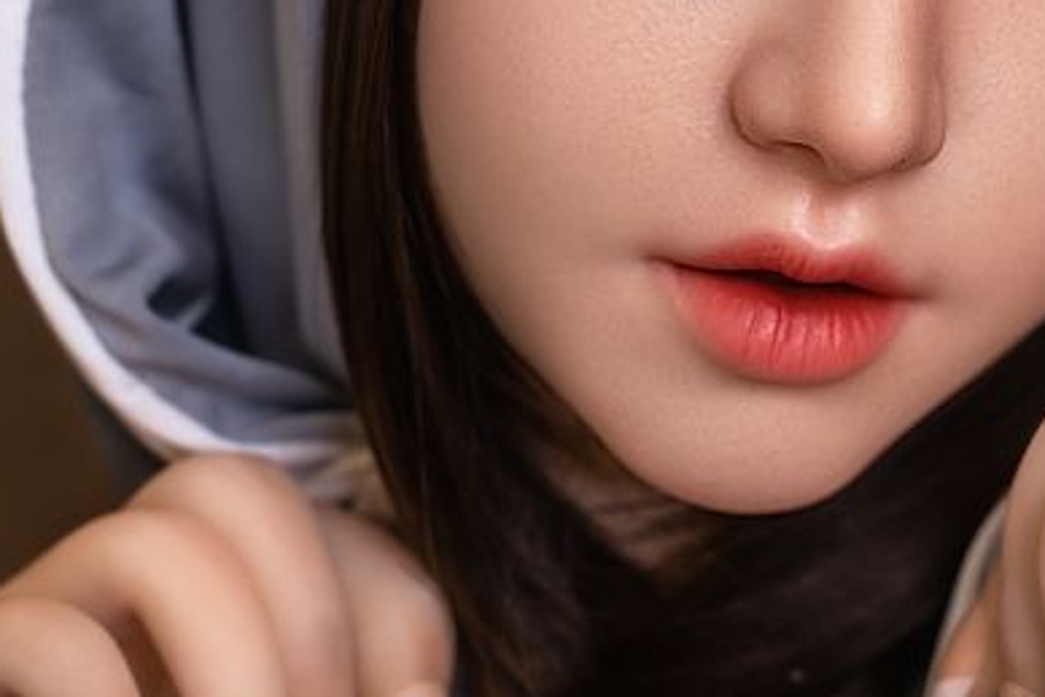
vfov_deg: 11.1
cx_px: 830
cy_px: 202
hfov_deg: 16.5
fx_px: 3572
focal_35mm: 123
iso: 100
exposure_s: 1/80
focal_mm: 53
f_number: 4
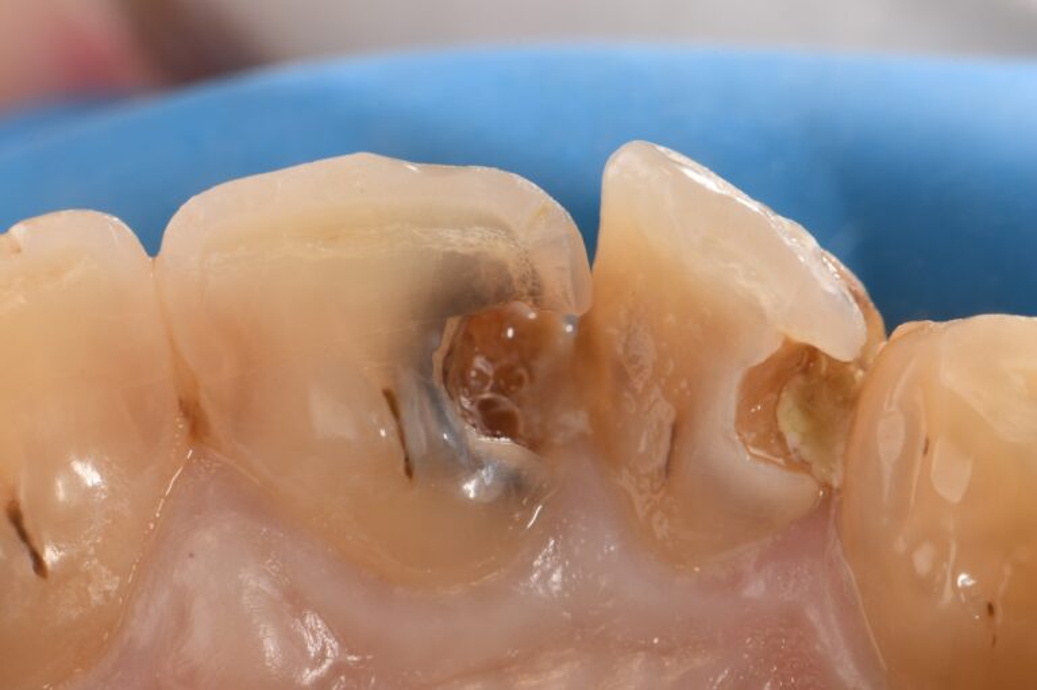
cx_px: 518
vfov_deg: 8.7
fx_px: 4519
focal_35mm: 157
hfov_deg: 13.1
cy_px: 345
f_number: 32
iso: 200
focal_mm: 105
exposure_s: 1/125
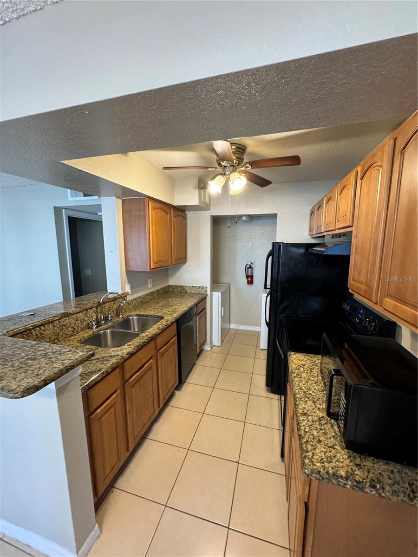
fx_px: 225
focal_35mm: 14
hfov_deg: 85.7
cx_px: 209
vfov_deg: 102.1
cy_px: 278
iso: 320
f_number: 2.2
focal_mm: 2.22
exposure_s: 1/120
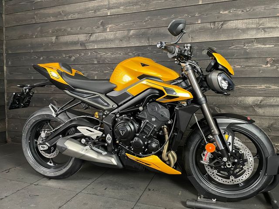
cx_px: 140
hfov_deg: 67.3
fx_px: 210
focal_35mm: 26
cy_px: 104
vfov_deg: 53.1
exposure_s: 1/33
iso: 500
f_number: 1.6
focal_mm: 4.2
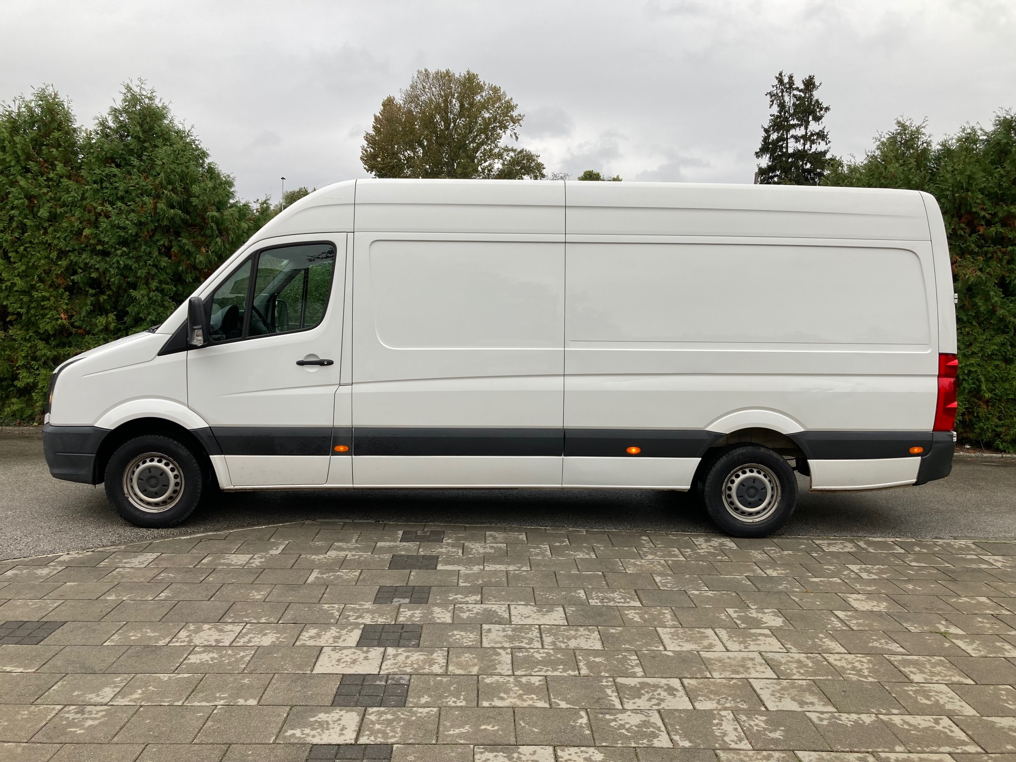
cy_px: 381
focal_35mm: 28
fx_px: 822
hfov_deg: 63.4
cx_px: 508
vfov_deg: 49.7
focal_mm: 3.99
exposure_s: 1/127
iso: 20
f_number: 1.8
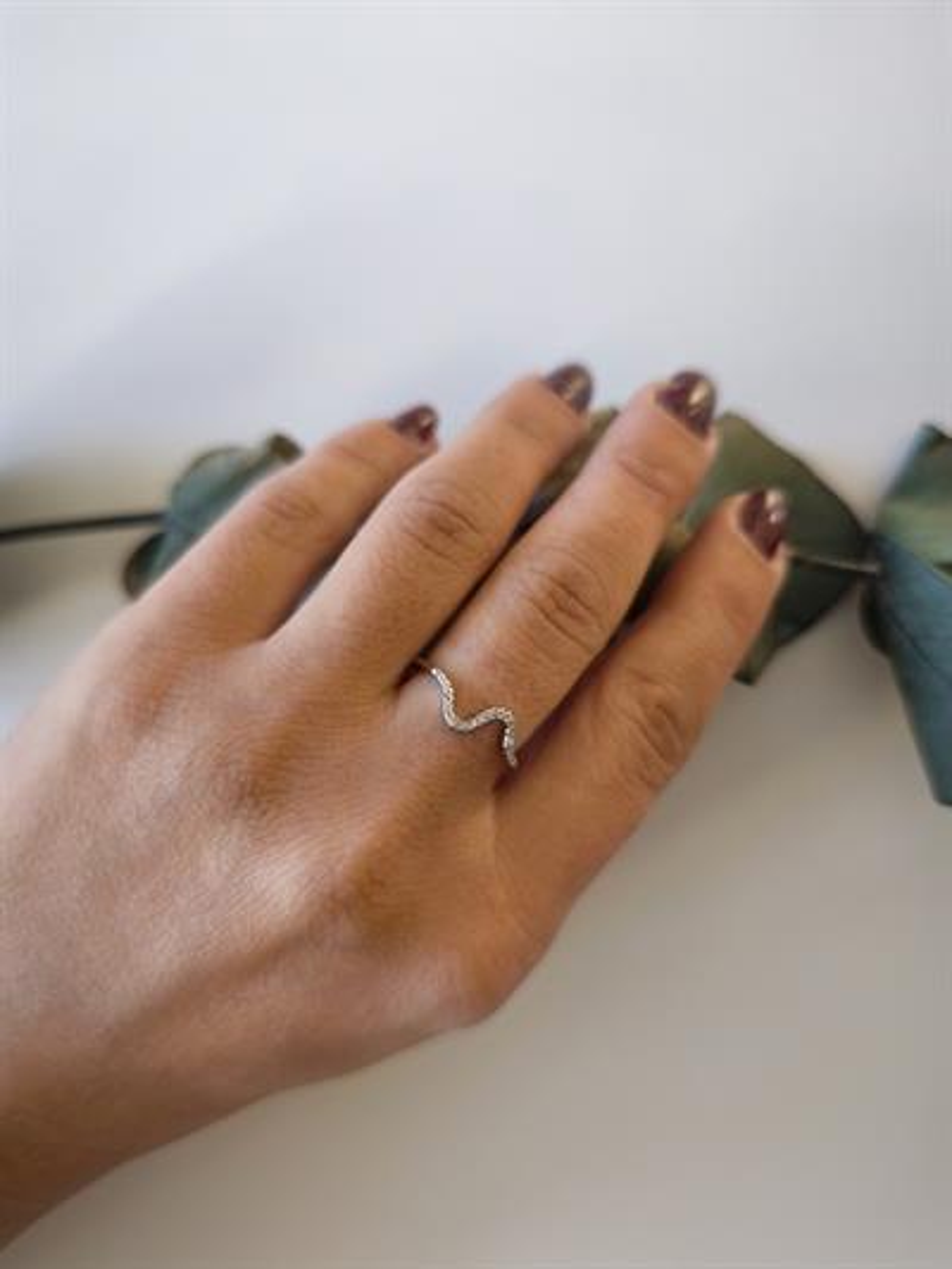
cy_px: 634
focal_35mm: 23
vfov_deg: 73.9
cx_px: 476
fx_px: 843
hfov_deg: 58.9
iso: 125
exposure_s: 1/100
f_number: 1.6
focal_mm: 6.57
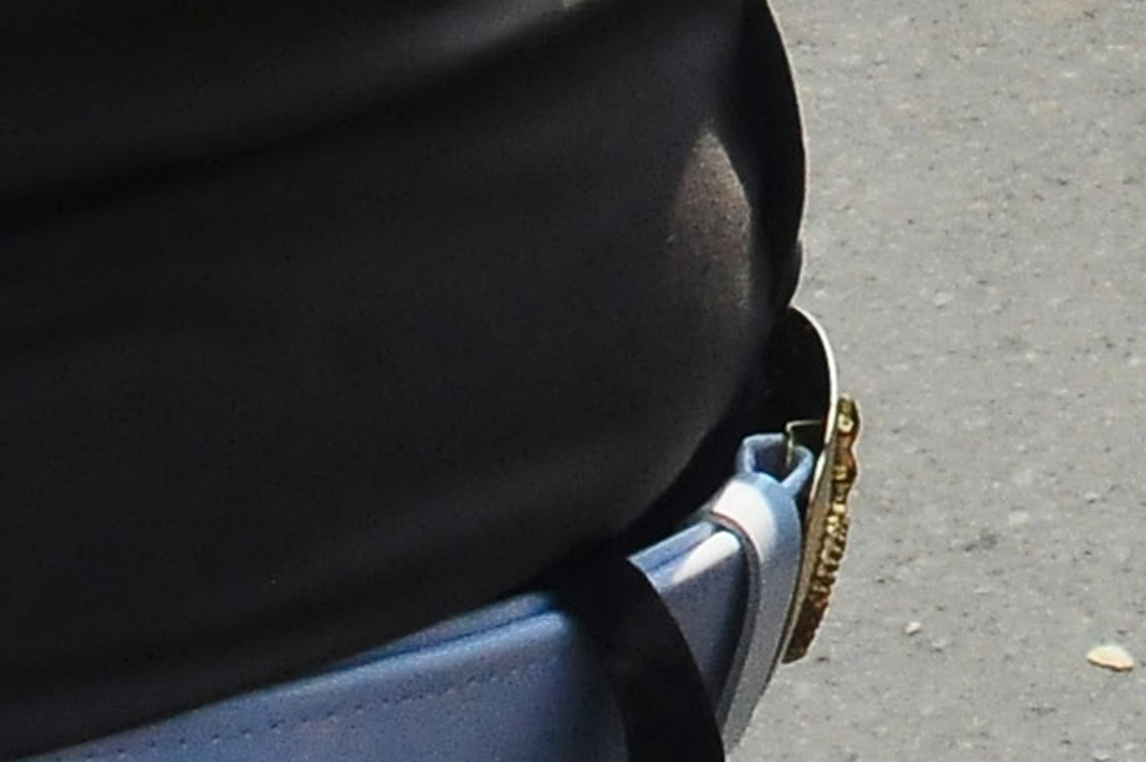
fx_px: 5056
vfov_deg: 8.0
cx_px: 2377
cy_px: -989
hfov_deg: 11.5
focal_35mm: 159
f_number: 13
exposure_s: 1/640
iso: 800
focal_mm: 16
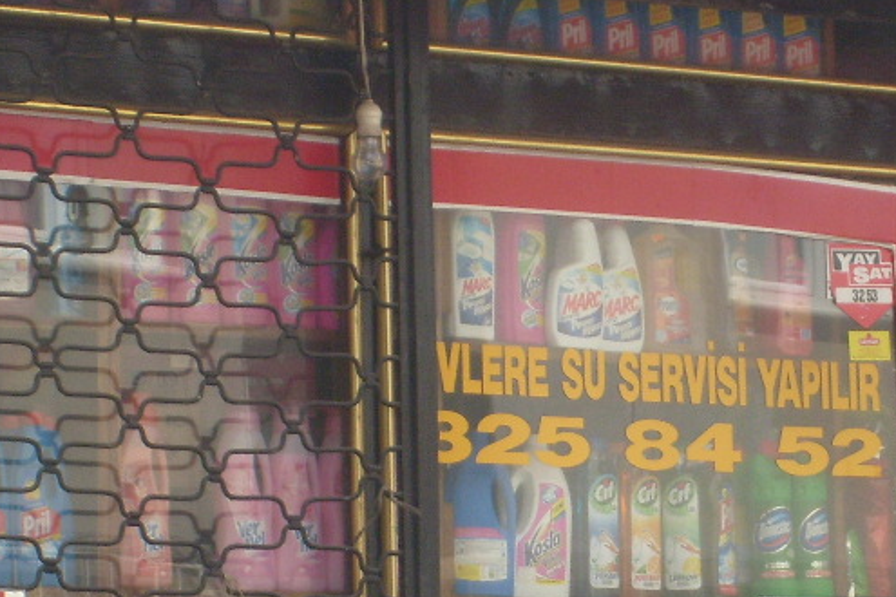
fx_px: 5674
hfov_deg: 9.0
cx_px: 529
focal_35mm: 228
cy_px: 460
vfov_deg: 6.0
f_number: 4.9
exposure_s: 1/180
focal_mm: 17.4
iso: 100
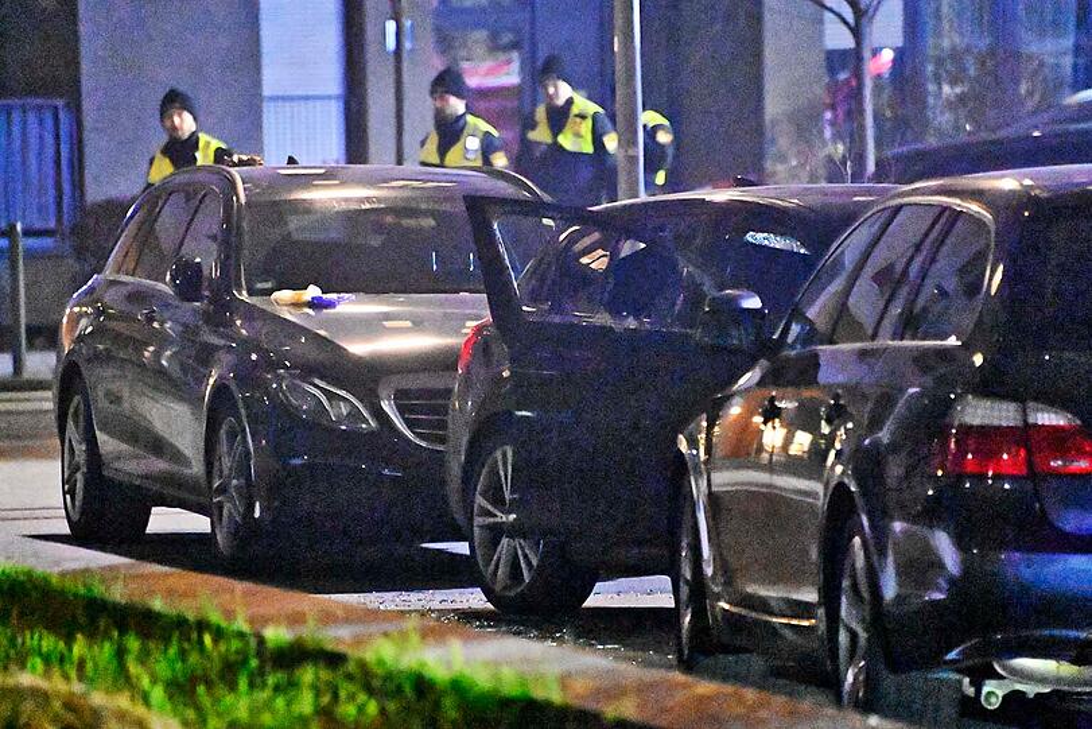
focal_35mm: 300
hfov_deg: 6.9
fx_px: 9101
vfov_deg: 4.6
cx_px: 546
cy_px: 364
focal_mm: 300
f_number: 5.6
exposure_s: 1/125
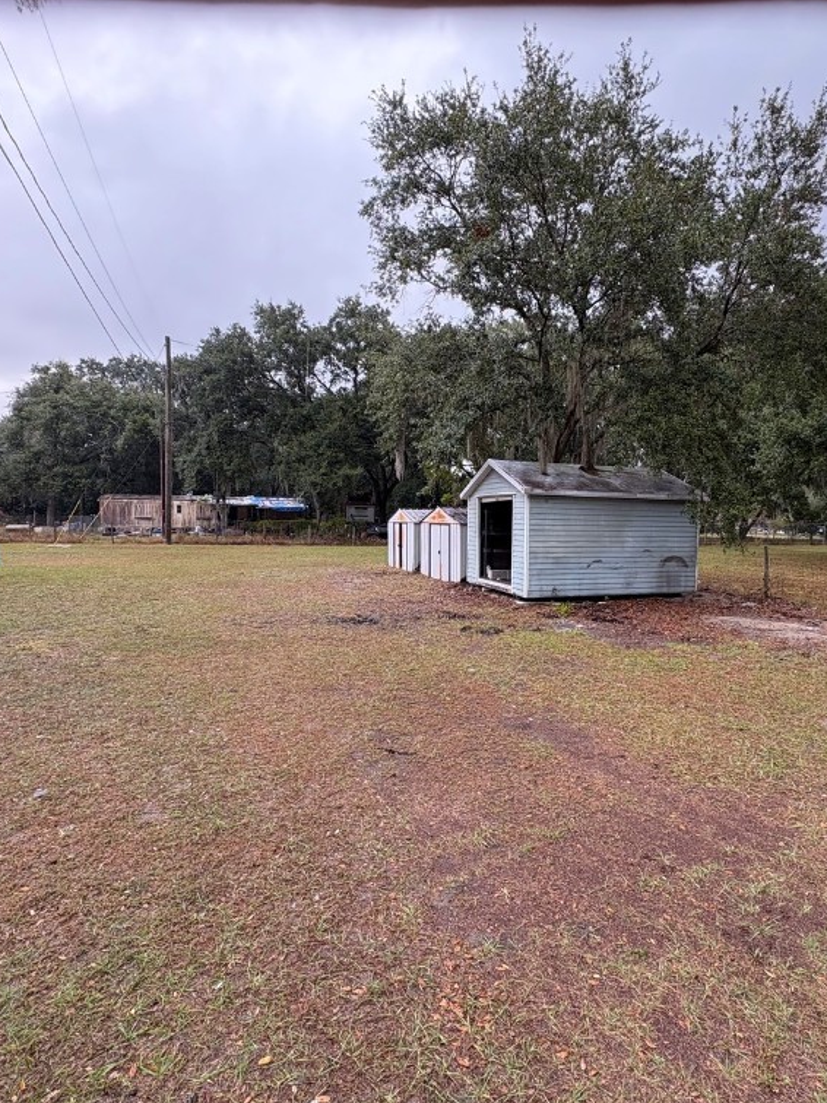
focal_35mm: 19
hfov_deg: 68.5
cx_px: 460
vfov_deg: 84.7
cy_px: 548
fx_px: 605
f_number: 2.2
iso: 80
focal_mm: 2.22
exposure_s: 1/140
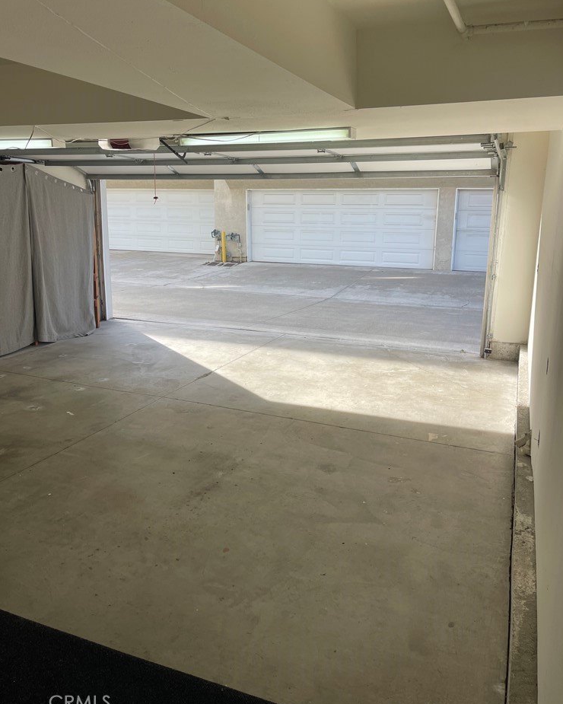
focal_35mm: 27
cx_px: 278
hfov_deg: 53.2
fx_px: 562
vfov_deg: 64.0
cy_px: 323
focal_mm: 5.1
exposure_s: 1/587
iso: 32
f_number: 1.6
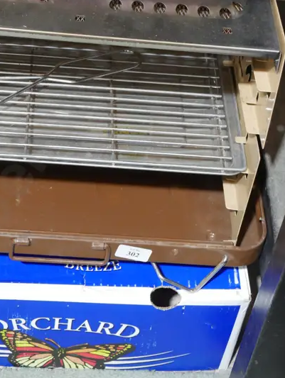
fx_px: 1052
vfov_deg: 20.2
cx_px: 101
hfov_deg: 15.4
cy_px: 67
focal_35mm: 96
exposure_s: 1/60
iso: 2000
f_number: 5.3
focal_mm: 25
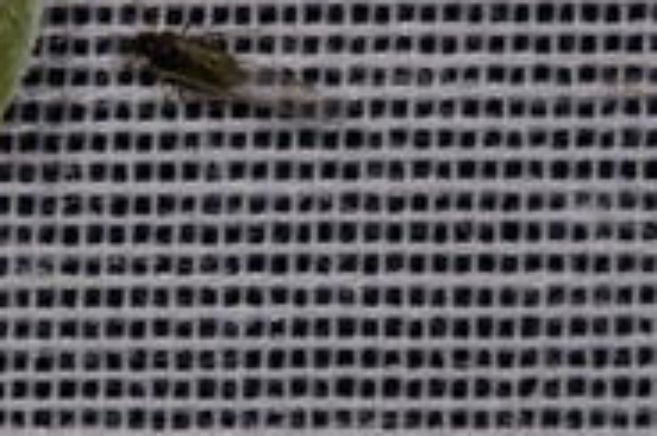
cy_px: -282
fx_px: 10005
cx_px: -86
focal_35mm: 549
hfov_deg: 3.8
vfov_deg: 2.5
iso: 100
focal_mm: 85
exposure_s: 1/60
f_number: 32
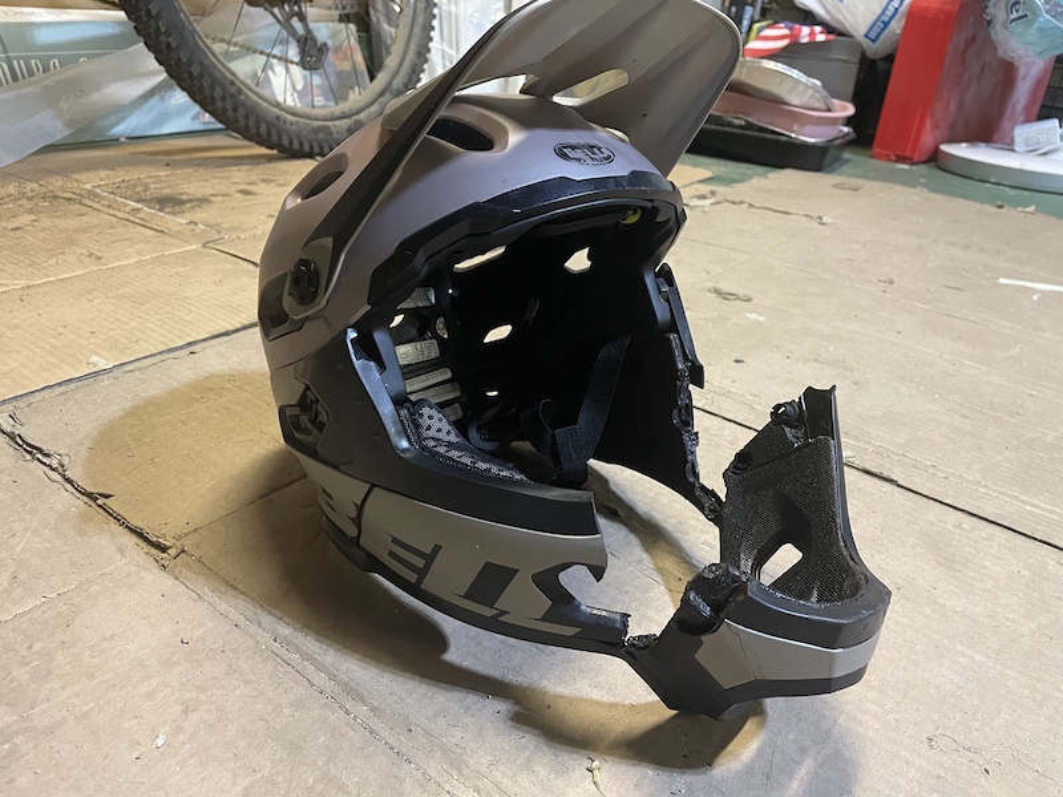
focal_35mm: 26
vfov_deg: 53.1
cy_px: 398
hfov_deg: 67.3
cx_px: 532
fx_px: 798
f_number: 1.6
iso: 400
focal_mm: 4.2
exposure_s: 1/60
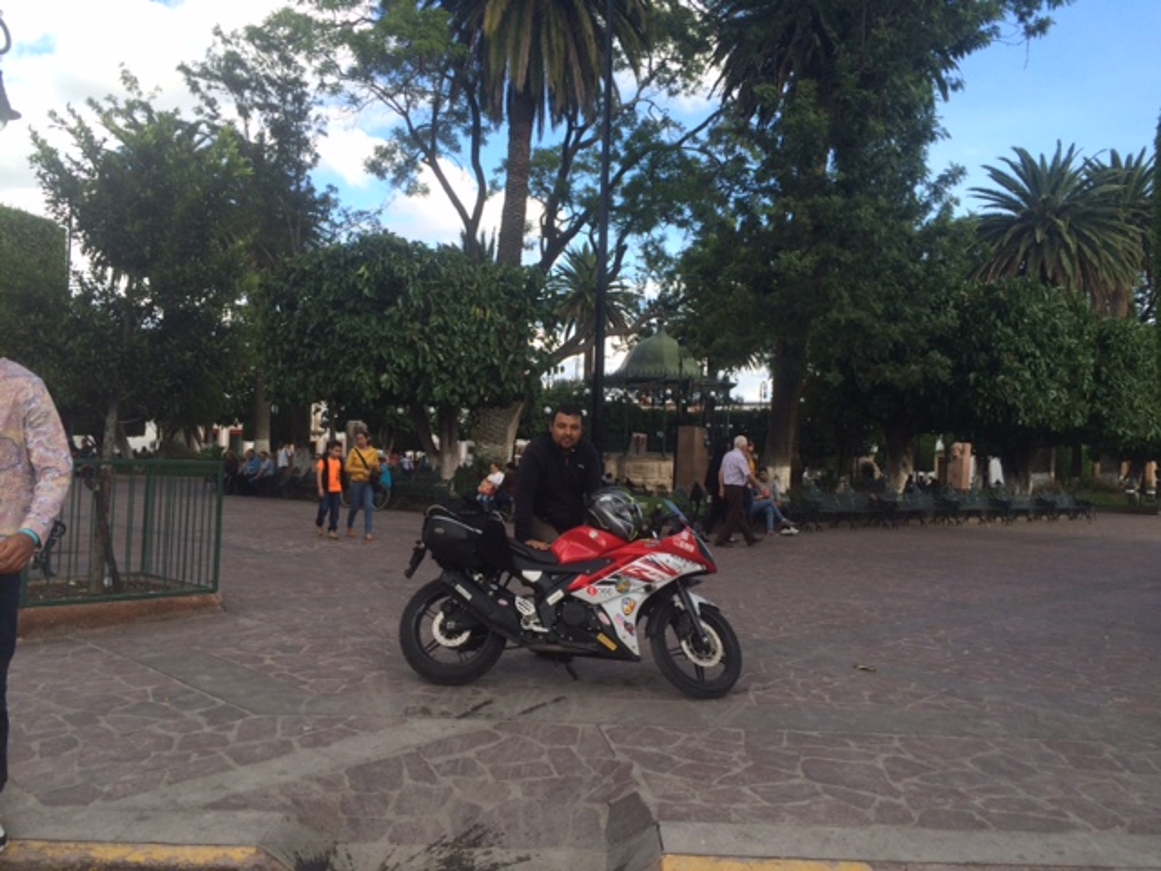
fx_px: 973
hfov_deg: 61.7
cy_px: 436
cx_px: 580
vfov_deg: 48.2
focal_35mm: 29
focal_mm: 4.15
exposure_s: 1/651
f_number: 2.2
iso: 32
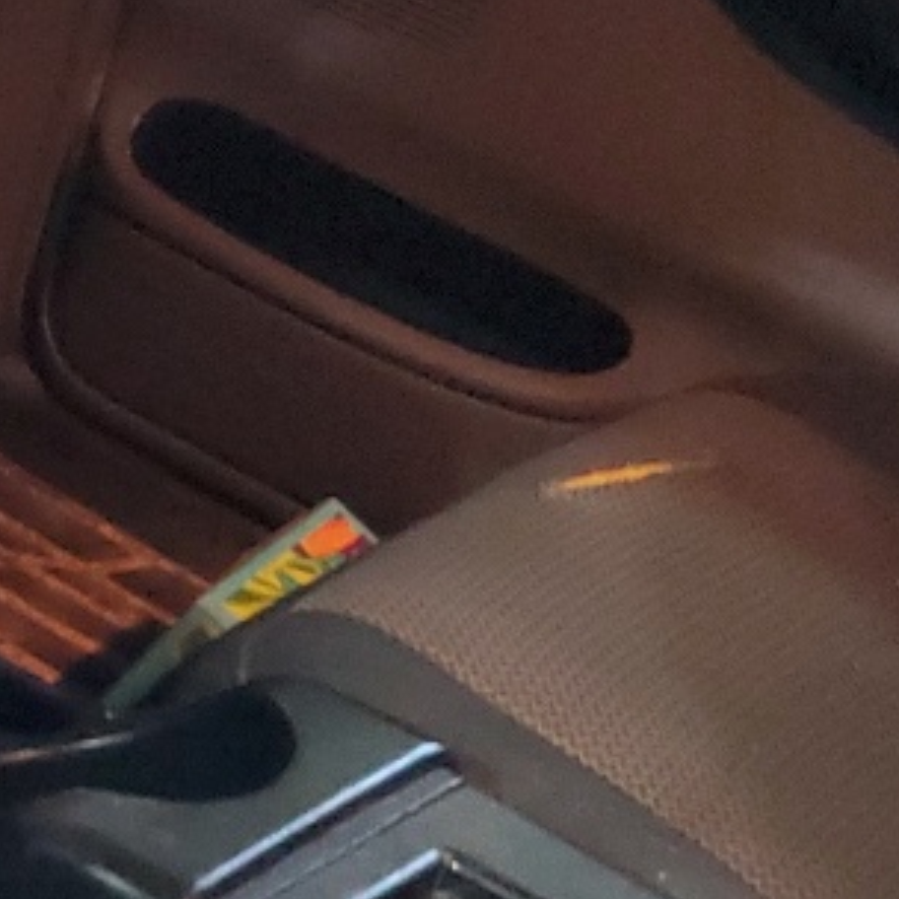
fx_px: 3555
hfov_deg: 12.7
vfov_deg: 14.4
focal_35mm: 121
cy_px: 556
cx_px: -866
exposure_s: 1/15
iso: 335
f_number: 1.5
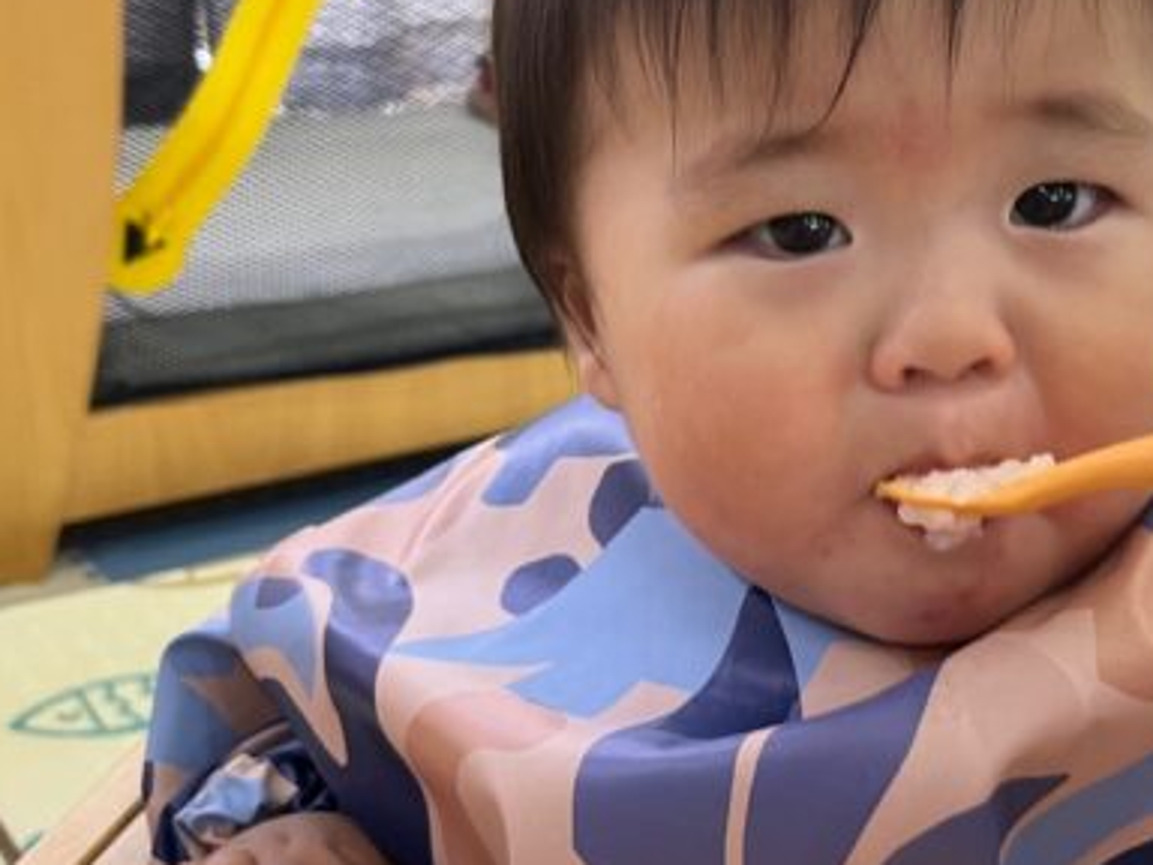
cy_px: 393
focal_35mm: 52
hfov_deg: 36.5
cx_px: 760
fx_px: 1732
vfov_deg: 28.0
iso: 125
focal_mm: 5.1
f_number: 1.6
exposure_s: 1/60
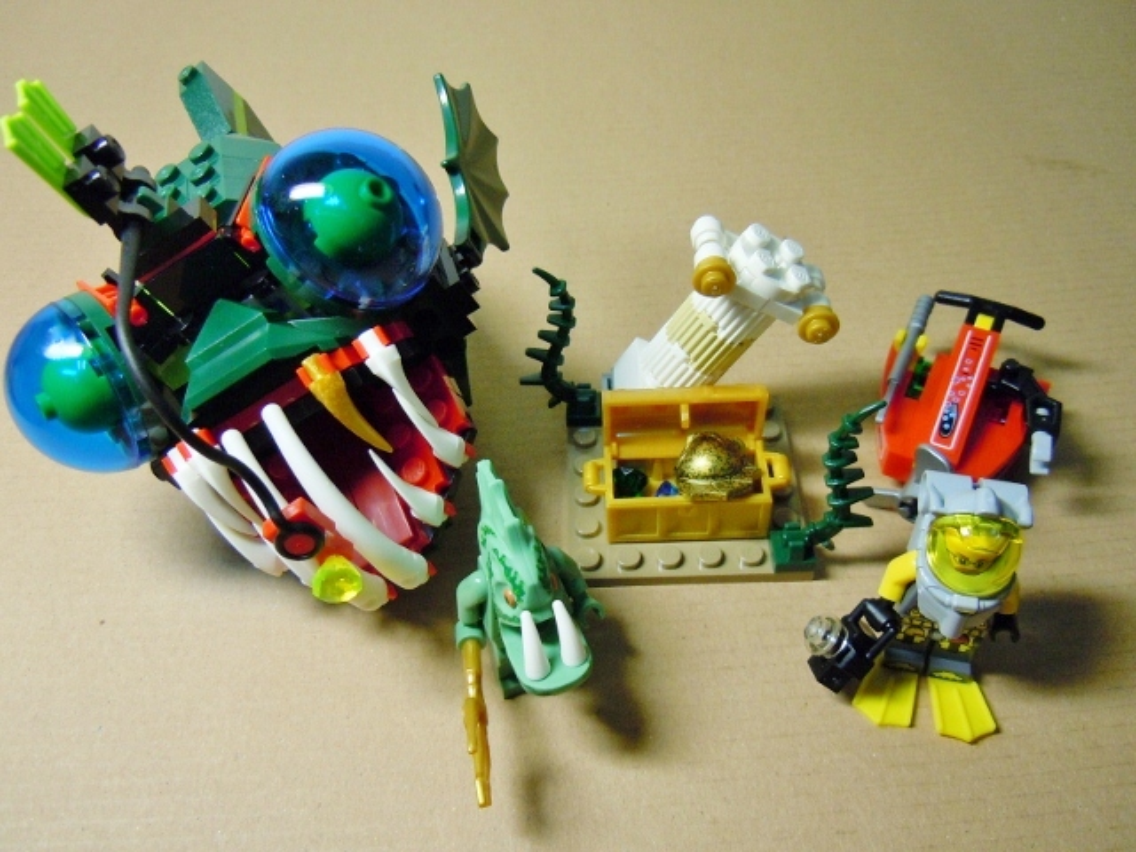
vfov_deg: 46.8
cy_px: 426
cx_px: 568
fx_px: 985
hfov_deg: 60.0
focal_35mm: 30
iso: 320
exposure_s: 1/60
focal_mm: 5.4
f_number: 3.5
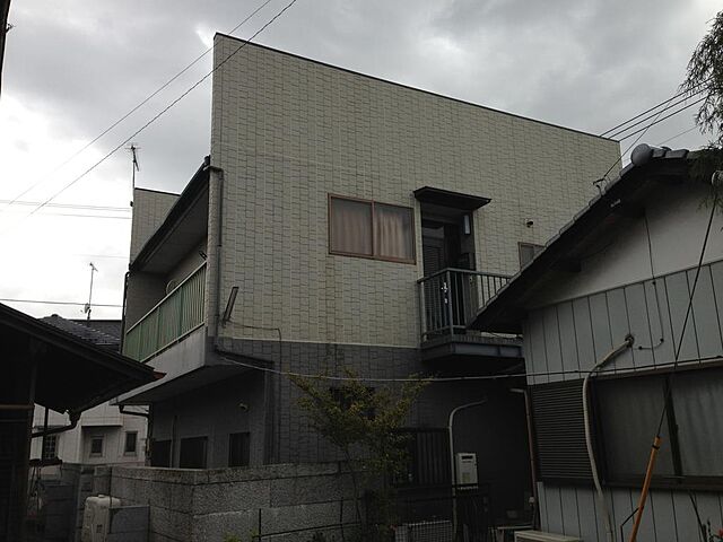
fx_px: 689
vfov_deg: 42.9
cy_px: 271
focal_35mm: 33
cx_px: 362
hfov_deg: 55.4
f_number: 2.4
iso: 50
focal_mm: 4.13
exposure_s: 1/247
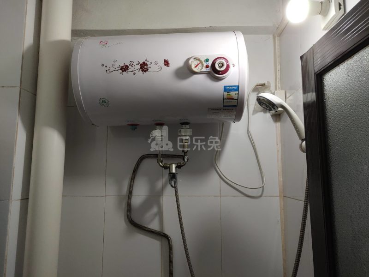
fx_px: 320
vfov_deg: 46.8
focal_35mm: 30
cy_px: 138
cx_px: 184
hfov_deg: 60.0
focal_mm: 4.35
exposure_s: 1/100
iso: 74
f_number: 1.8
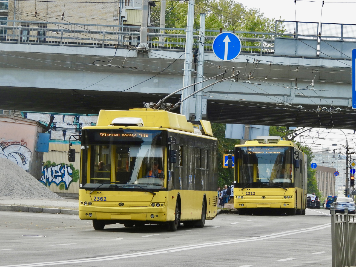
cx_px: 178
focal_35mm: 200
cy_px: 134
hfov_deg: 9.9
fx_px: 2057
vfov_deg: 7.4
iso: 100
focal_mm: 35.7
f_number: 4.5
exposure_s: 1/125
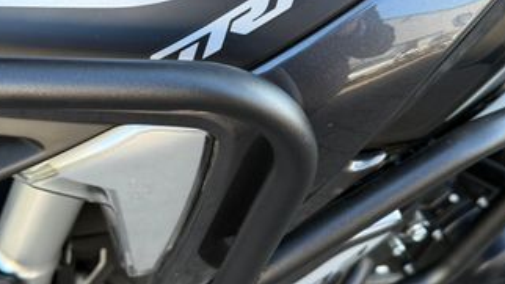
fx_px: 696
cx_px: 227
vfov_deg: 22.9
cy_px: 85
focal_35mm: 52
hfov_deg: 39.8
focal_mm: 6.76
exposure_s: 1/228
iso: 125
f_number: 1.78
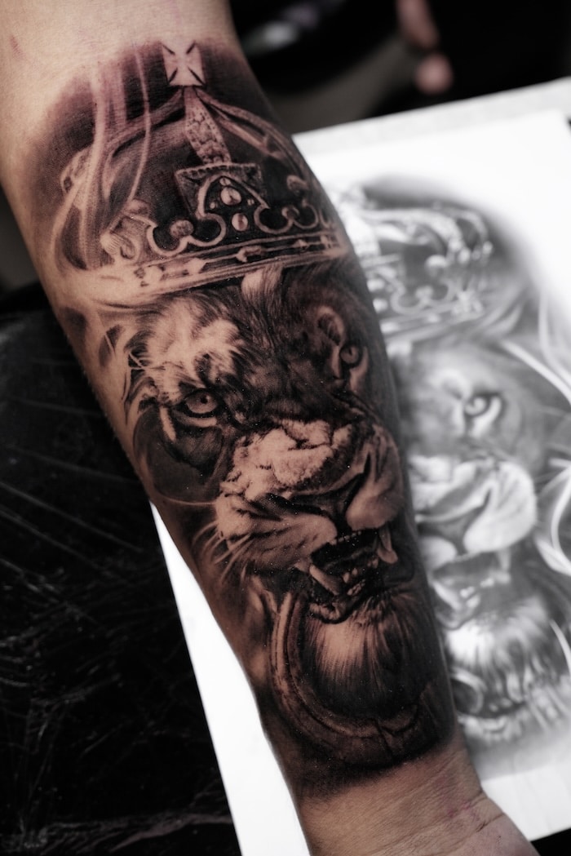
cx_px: 286
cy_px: 428
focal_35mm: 46
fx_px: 1094
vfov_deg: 42.7
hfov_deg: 29.3
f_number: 4
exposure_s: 1/125
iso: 2500
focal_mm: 46
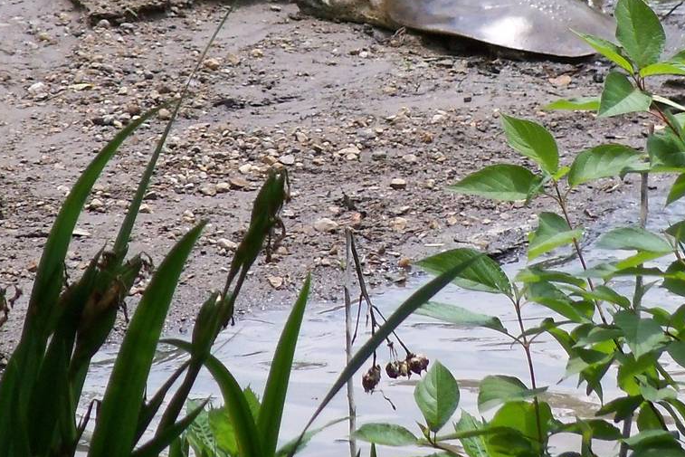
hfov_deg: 2.7
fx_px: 14634
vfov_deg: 1.8
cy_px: -25
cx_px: 326
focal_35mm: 769
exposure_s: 1/800
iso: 200
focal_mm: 62
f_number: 4.8
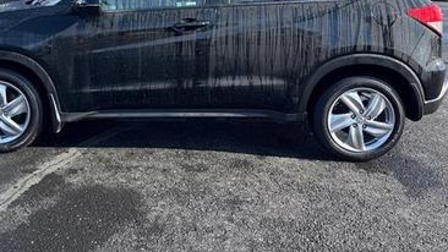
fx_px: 428
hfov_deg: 54.7
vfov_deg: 31.2
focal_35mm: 36
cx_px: 171
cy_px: 22
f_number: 1.78
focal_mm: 6.76
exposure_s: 1/1812
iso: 100
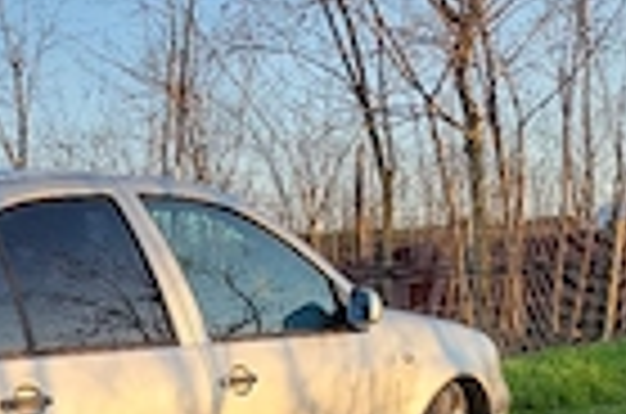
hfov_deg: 24.8
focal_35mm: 78
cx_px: -5
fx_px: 1353
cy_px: 670
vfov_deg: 15.6
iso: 50
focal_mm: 4.25
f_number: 1.8
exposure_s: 1/417
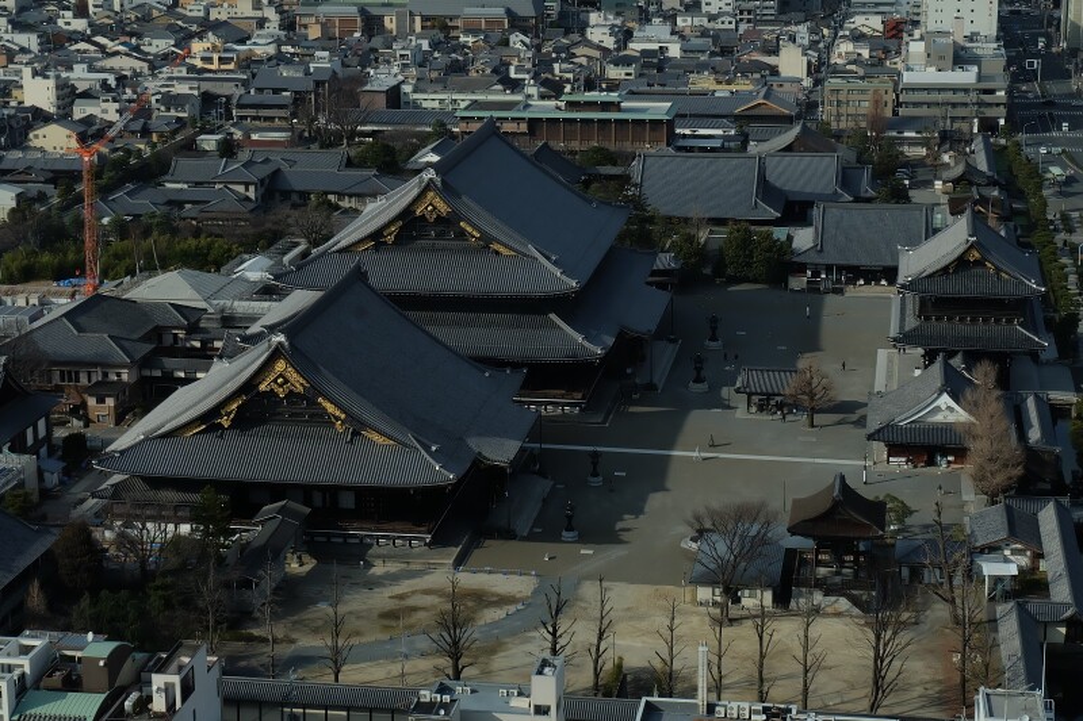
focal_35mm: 75
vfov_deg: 18.2
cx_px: 542
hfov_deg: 27.0
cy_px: 360
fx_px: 2256
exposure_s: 1/450
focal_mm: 50
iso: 400
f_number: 13
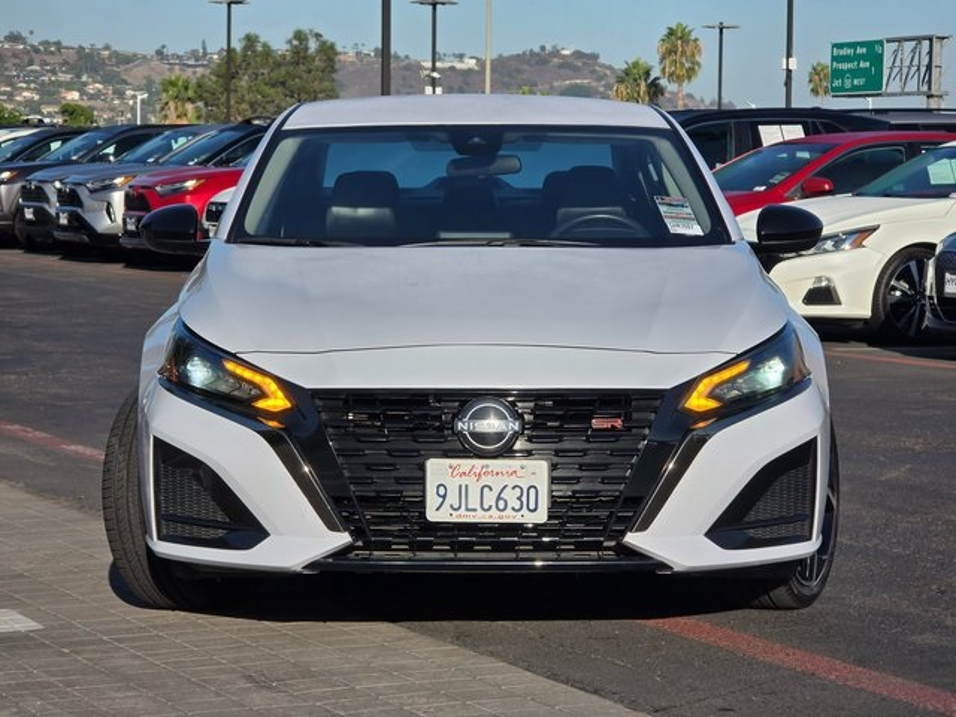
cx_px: 478
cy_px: 358
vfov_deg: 12.9
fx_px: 3176
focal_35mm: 115
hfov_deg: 17.1
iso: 80
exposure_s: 1/2000
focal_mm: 18.6
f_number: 3.4
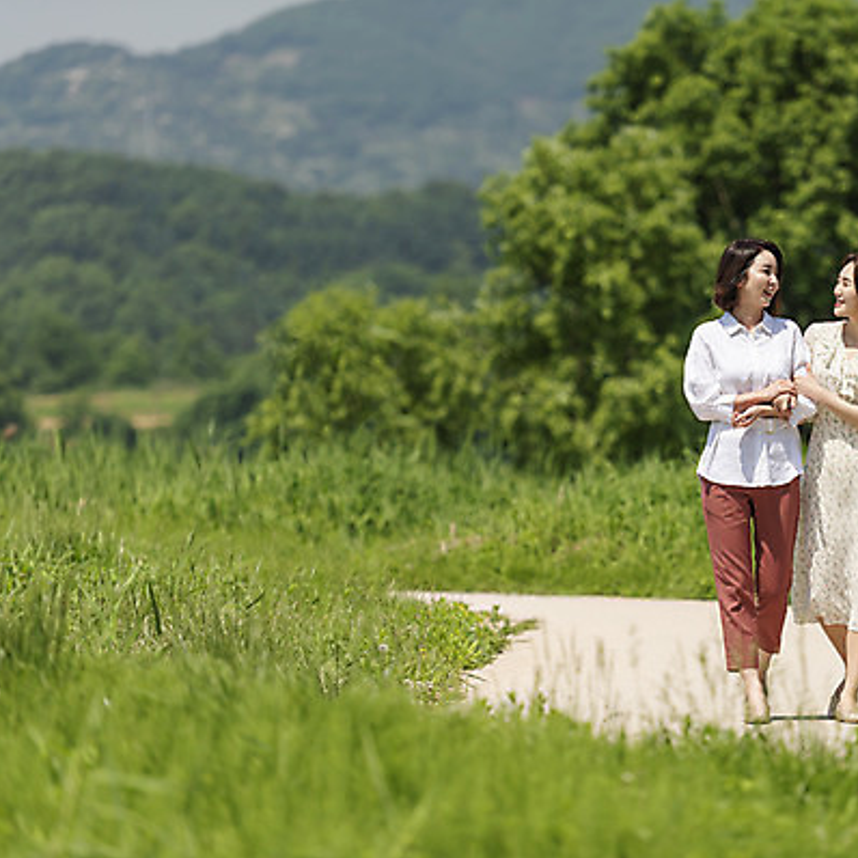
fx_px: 6282
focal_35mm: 224
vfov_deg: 7.8
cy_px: 429
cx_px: 611
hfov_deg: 7.8
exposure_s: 1/3200
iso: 100
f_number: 2.8
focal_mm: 175
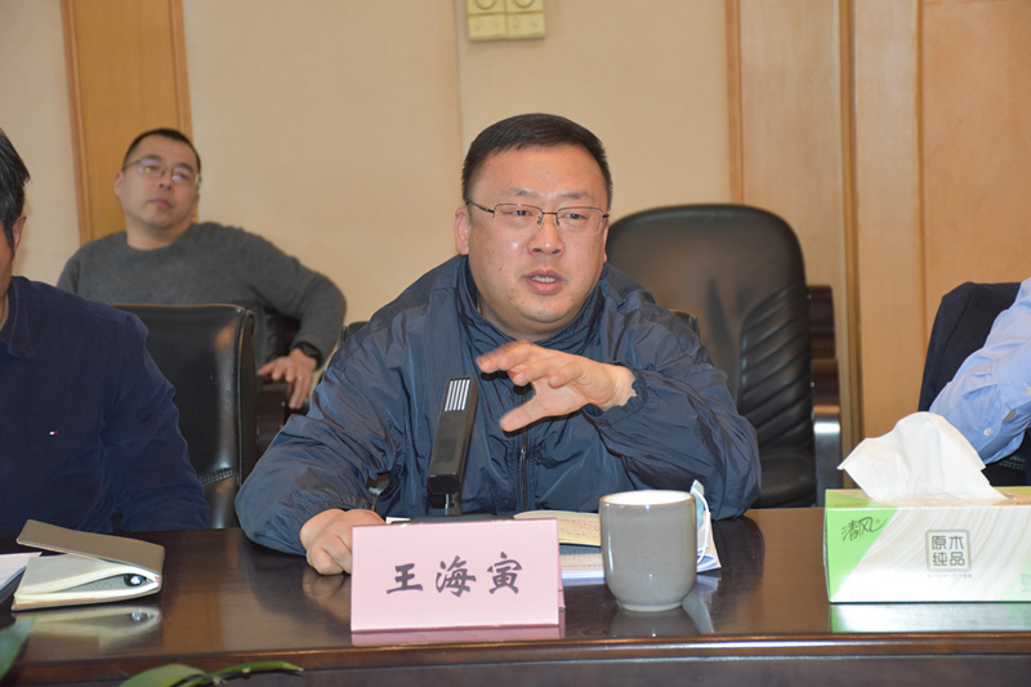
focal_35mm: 93
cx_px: 516
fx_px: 2663
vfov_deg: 14.7
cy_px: 344
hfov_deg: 21.9
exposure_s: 1/60
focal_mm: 62
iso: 1250
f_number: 5
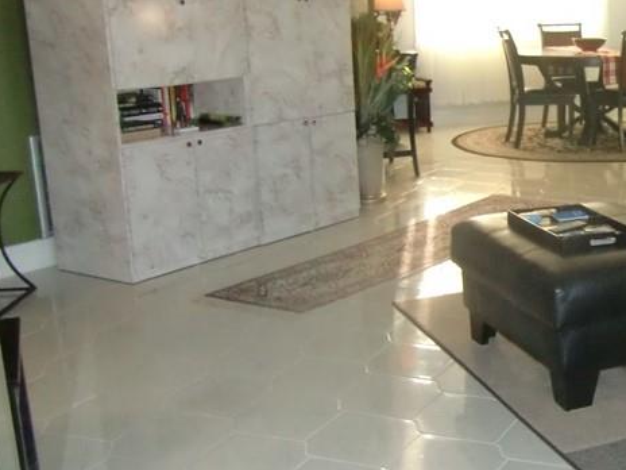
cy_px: 235
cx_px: 661
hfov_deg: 32.5
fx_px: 958
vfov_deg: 27.5
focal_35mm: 53
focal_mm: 4.3
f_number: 3.2
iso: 400
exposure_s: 1/60
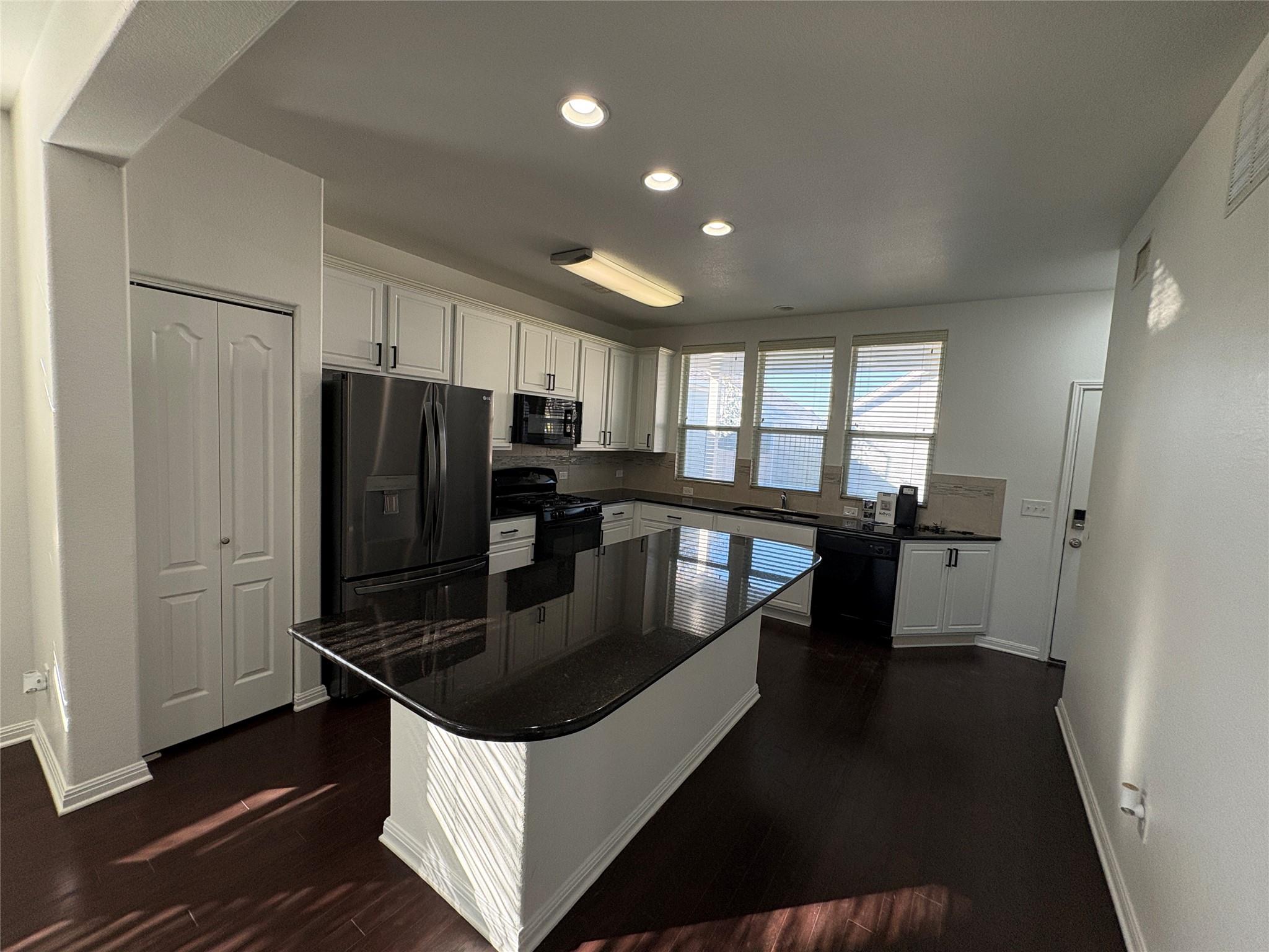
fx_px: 513
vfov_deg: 85.7
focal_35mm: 14
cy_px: 476
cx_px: 634
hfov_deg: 102.1
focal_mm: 2.22
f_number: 2.2
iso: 160
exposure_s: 1/120
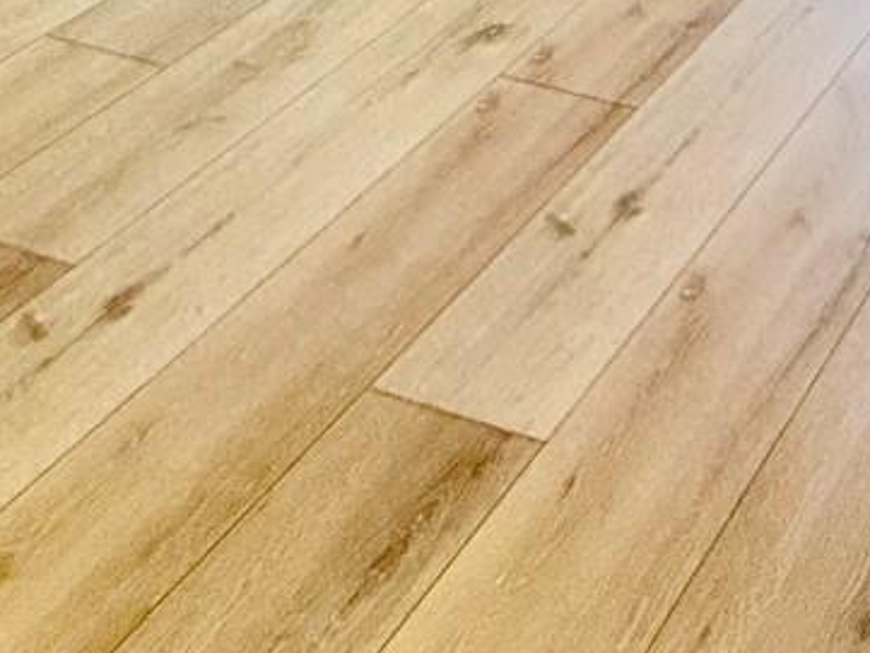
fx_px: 1559
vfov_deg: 16.4
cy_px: -735
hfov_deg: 26.2
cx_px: 1152
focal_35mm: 62
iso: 64
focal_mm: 2.22
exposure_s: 1/266
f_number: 2.2
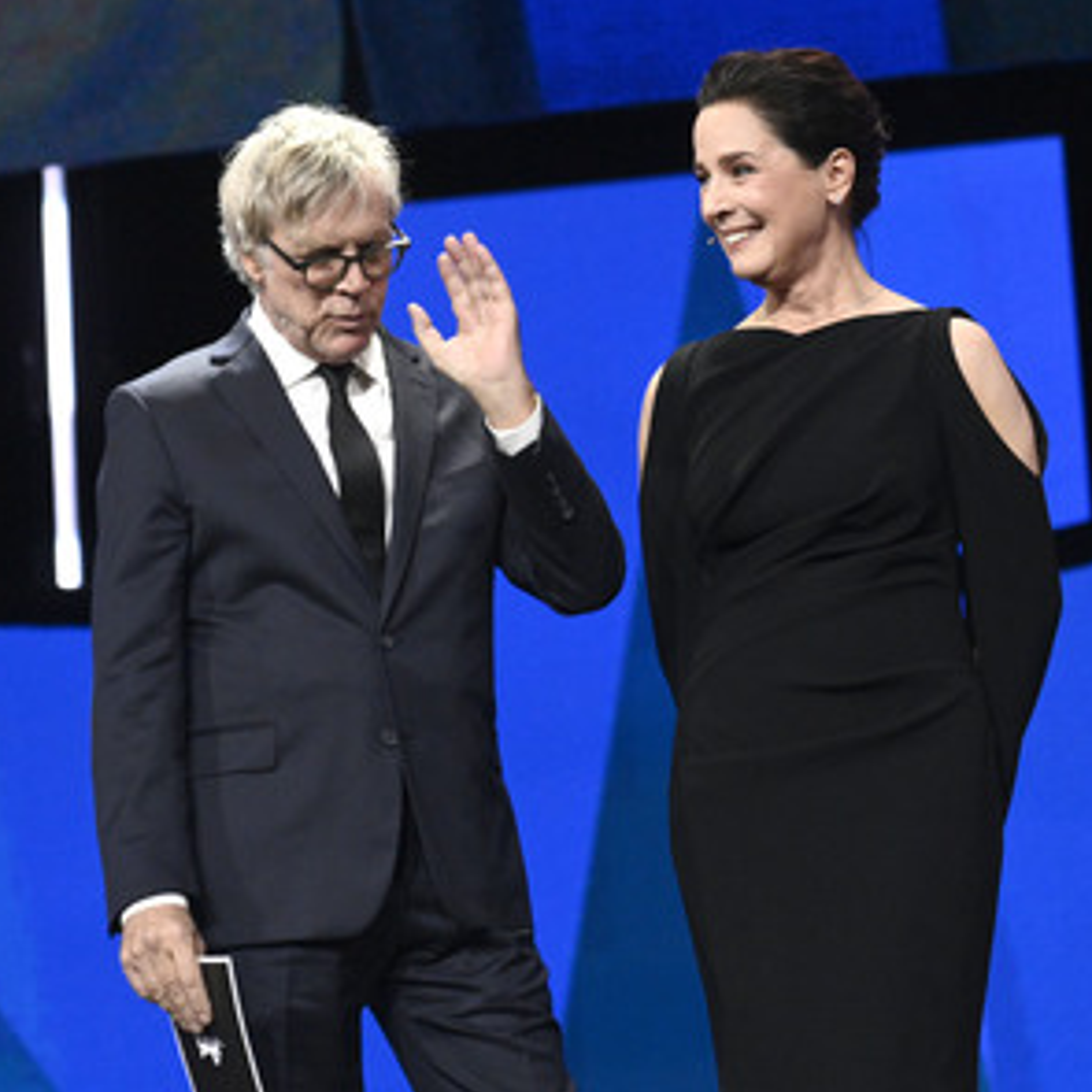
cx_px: 516
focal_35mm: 182
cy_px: 552
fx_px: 6496
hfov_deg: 9.6
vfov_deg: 9.6
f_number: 5.6
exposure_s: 1/200
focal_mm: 140
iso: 10000
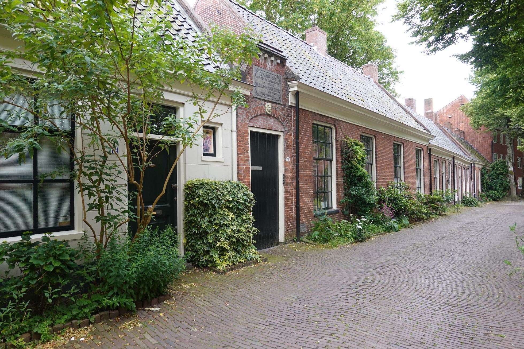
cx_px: 262
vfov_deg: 53.1
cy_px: 174
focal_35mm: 24
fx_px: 349
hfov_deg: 73.8
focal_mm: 9
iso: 125
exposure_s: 1/30
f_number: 2.8
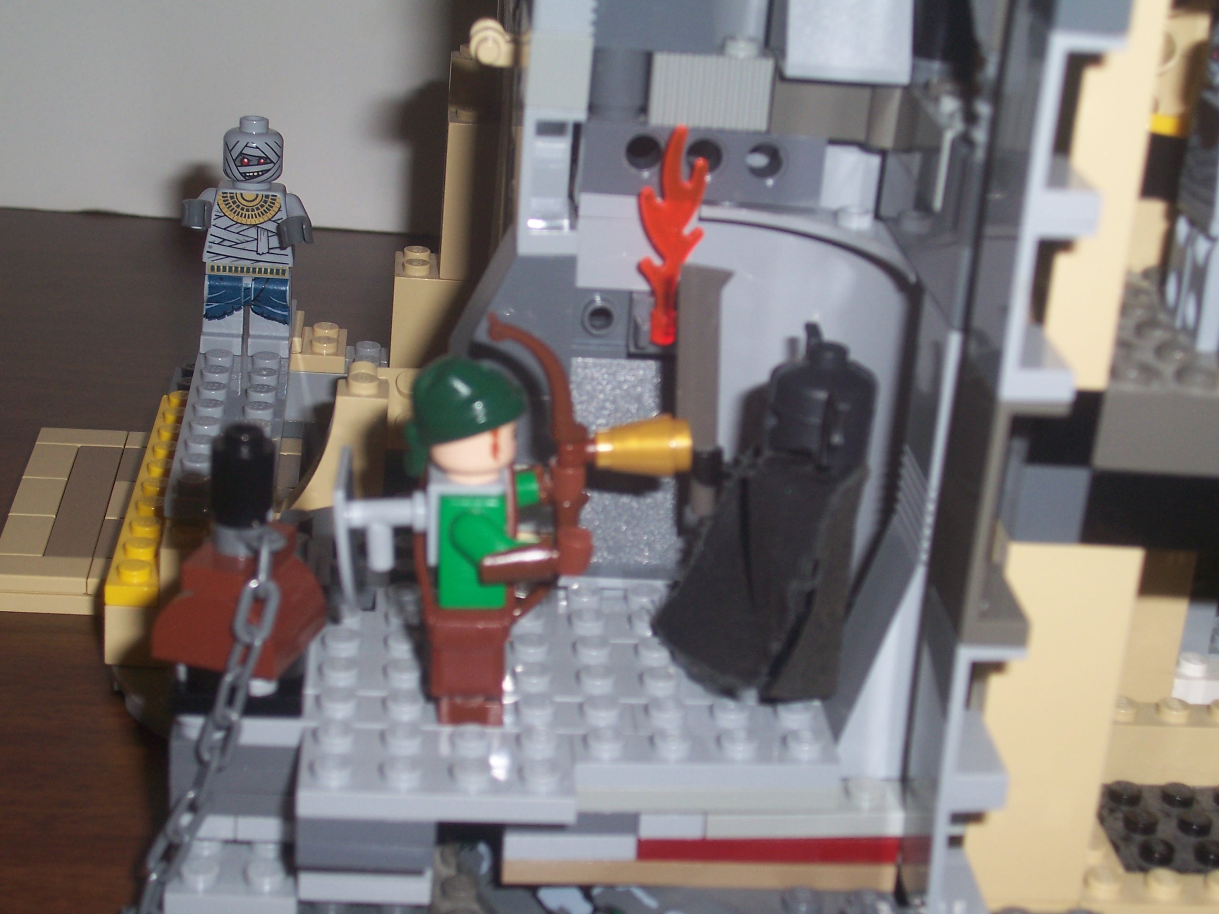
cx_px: 610
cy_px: 457
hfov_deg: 29.4
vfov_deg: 22.3
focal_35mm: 66
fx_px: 2324
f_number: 4
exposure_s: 1/90
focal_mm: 10.8
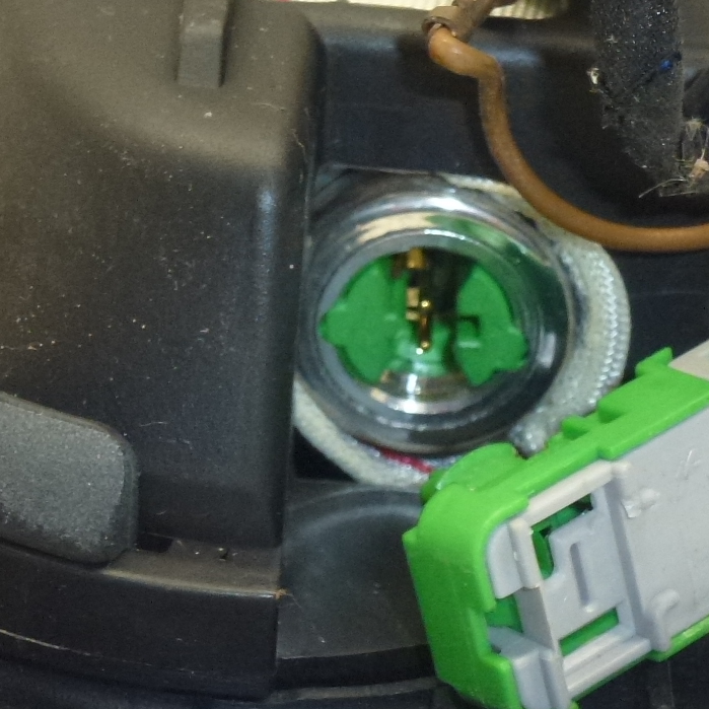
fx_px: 3661
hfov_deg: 11.1
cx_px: 308
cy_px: 414
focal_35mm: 158
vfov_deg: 11.1
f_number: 4.5
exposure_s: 1/80
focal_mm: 10.9
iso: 400
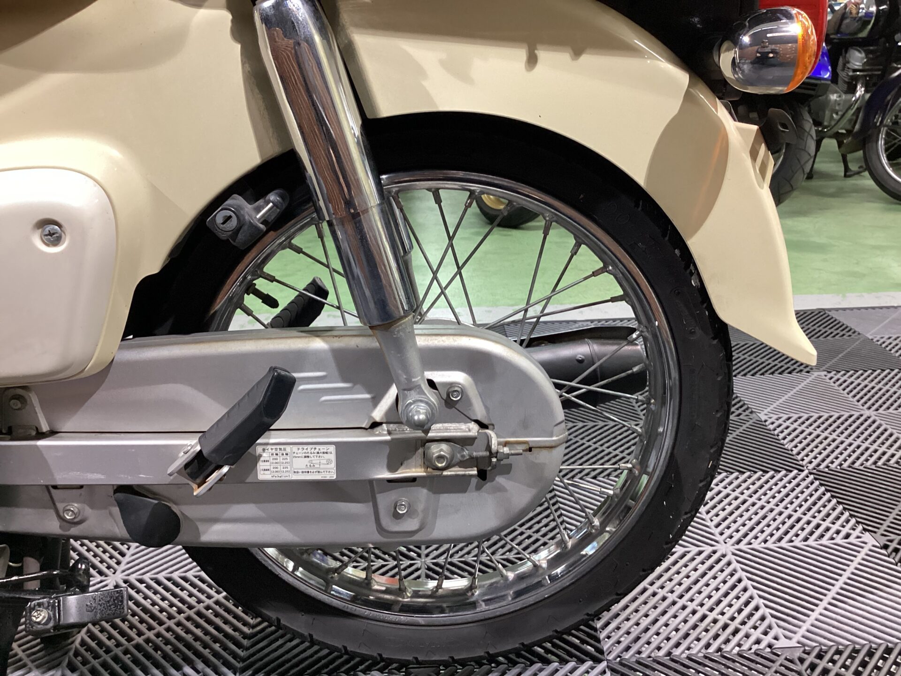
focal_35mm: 31
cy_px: 338
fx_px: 807
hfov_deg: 58.4
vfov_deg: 45.4
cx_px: 450
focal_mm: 3.3
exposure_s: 1/40
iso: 250
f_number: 2.4
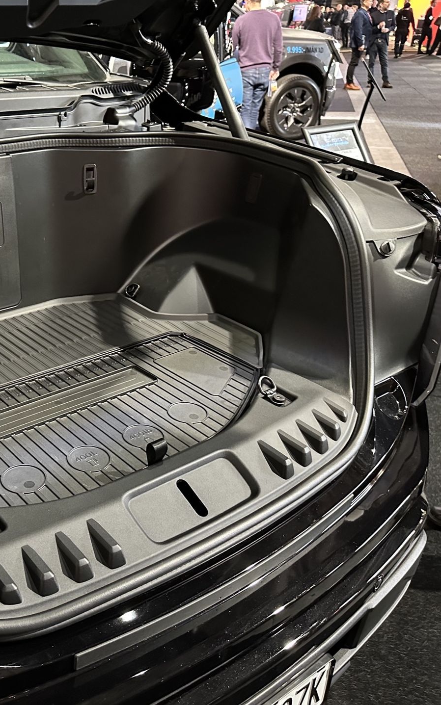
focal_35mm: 34
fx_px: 654
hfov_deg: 35.1
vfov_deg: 56.7
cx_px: 44
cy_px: 353
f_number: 1.78
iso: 800
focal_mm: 6.86
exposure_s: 1/33
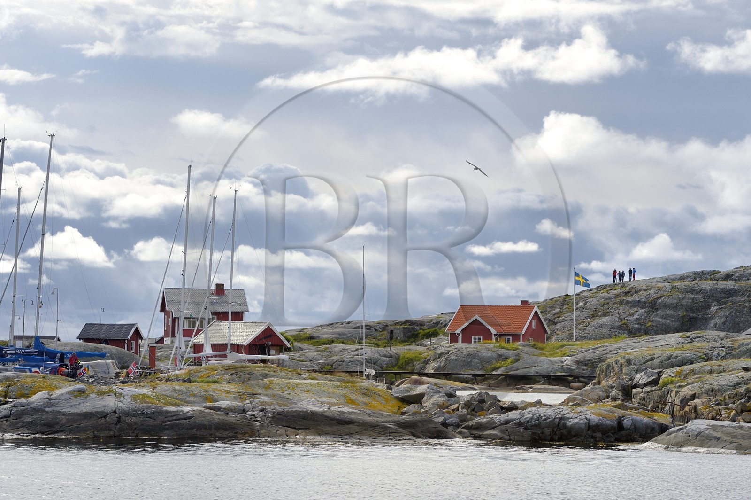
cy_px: 250
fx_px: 2126
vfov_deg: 13.4
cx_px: 376
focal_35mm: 102
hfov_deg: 20.0
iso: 200
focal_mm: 102
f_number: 10
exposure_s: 1/500
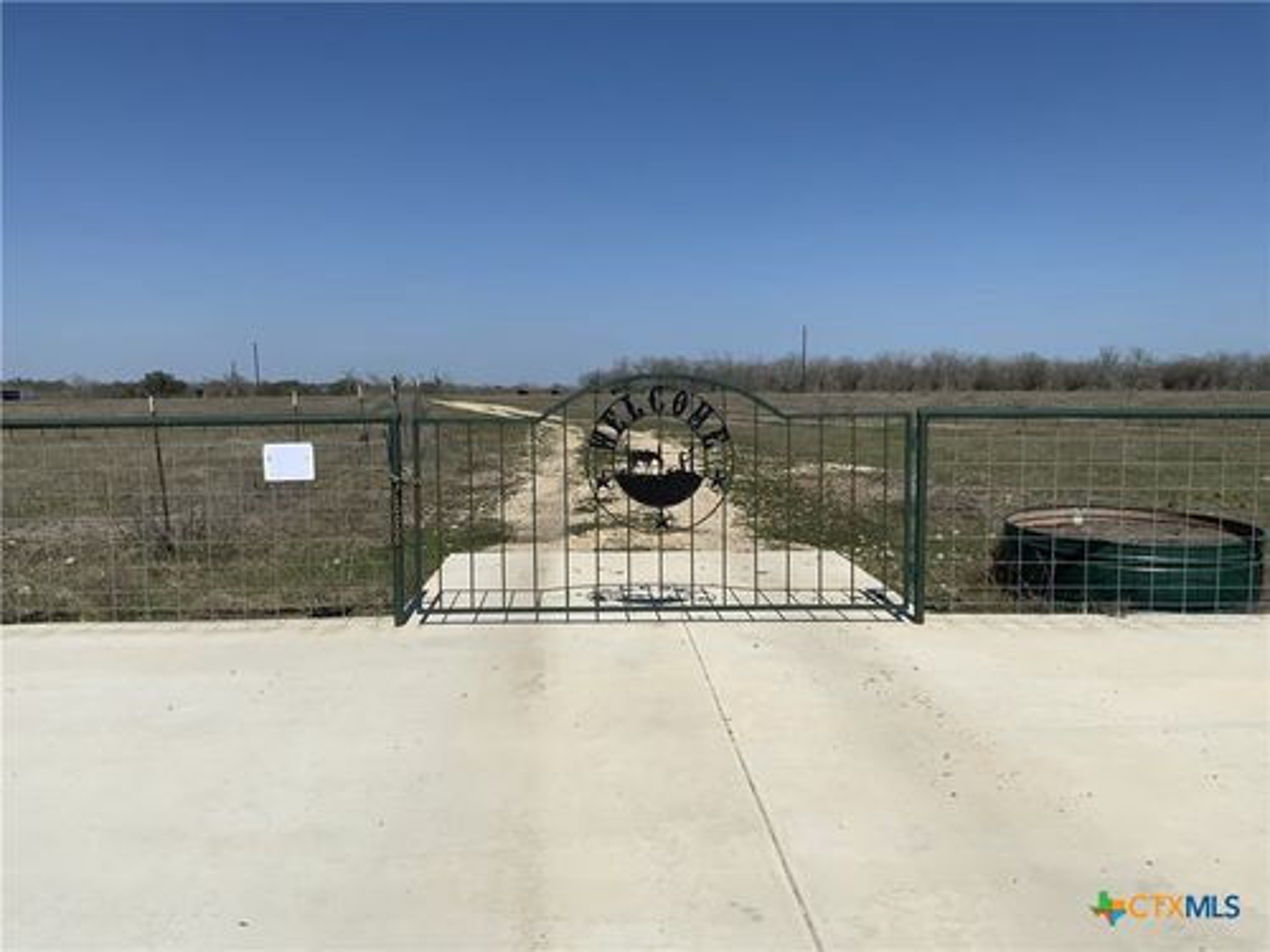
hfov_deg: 61.7
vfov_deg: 48.2
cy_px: 476
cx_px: 635
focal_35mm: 29
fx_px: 1064
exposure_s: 1/6536
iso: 20
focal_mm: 3
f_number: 1.8
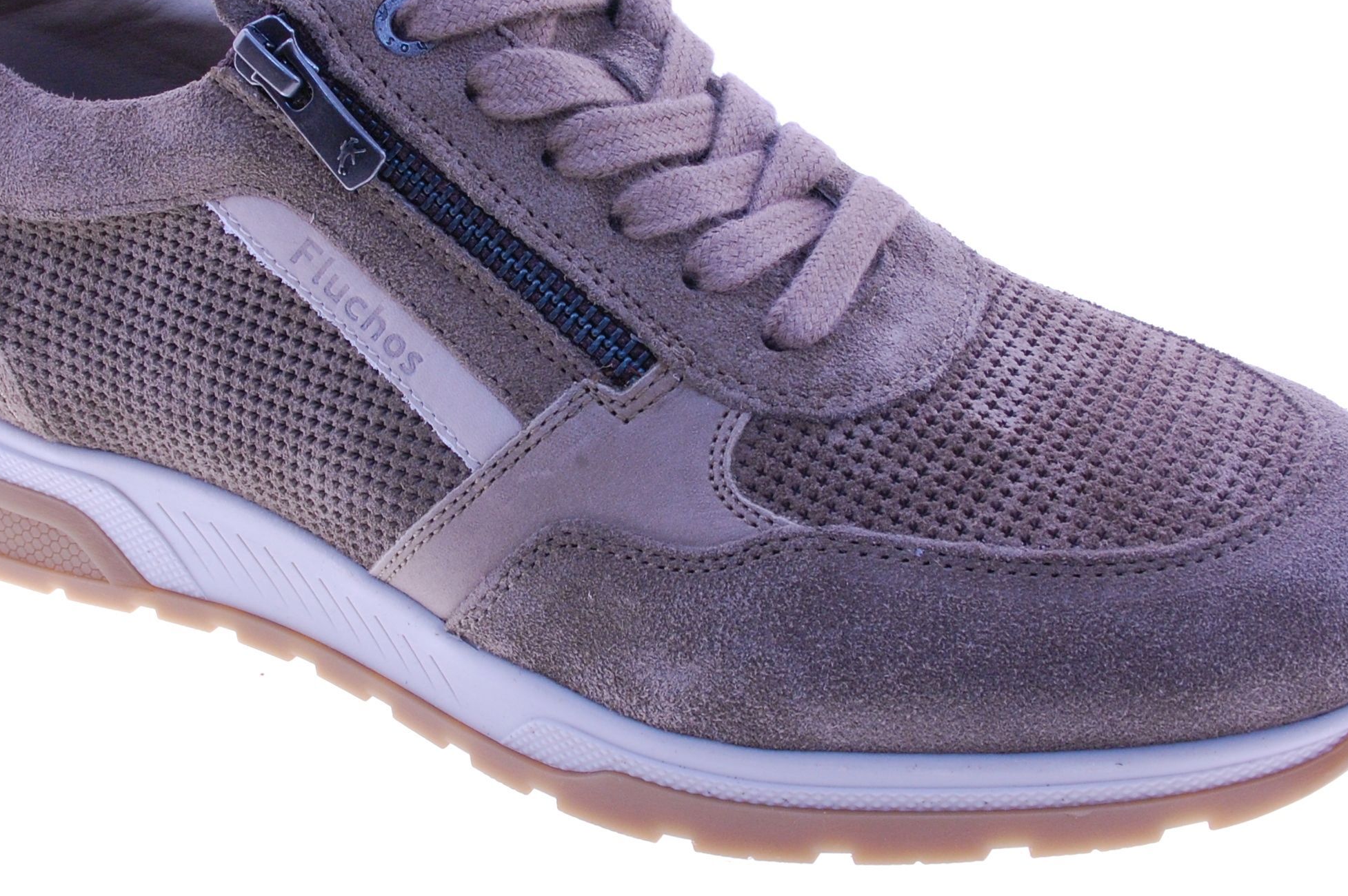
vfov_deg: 22.5
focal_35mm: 60
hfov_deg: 33.3
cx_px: 546
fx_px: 2245
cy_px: 297
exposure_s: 1/30
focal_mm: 26
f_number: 13
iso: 800
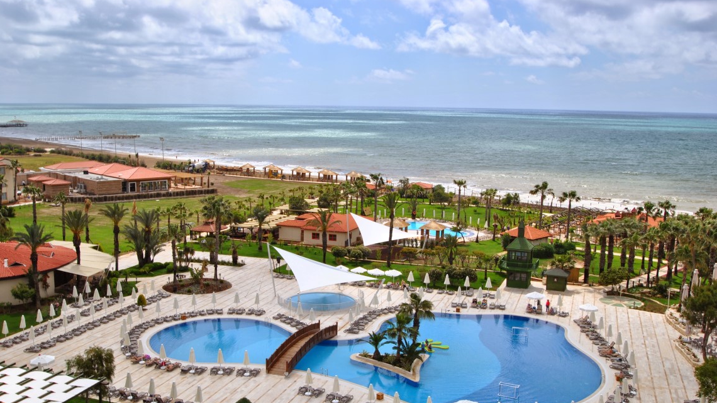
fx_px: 722
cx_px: 357
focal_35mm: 38
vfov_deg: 31.1
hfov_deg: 52.8
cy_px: 236
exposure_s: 1/320
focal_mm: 24
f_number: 9
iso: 100
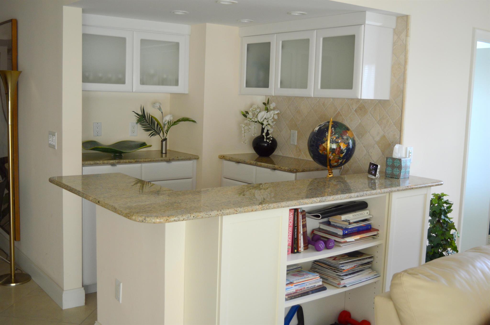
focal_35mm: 39
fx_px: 530
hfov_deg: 49.6
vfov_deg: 34.1
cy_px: 162
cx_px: 245
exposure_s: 1/60
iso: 400
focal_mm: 26
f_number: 4
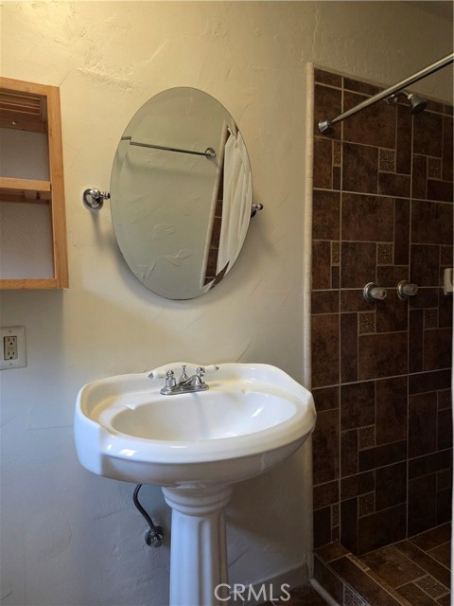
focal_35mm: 23
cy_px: 303
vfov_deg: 73.9
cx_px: 227
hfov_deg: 58.9
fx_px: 402
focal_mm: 6.25
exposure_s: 1/120
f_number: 1.7
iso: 500
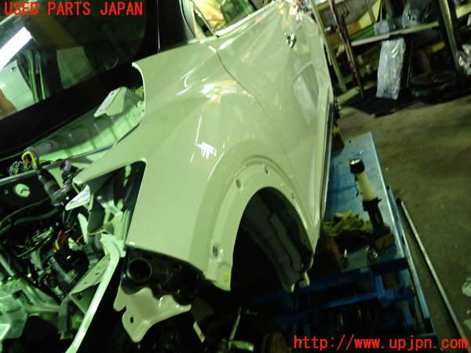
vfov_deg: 46.8
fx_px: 408
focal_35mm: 30
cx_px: 236
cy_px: 176
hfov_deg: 60.0
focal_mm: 5.4
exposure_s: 1/30
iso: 400
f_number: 2.3
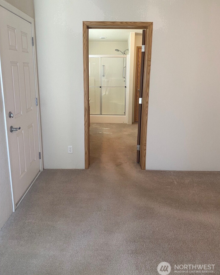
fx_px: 228
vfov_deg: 62.1
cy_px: 127
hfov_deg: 51.5
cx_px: 108
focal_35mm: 28
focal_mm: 4.25
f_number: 1.8
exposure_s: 1/60
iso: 100
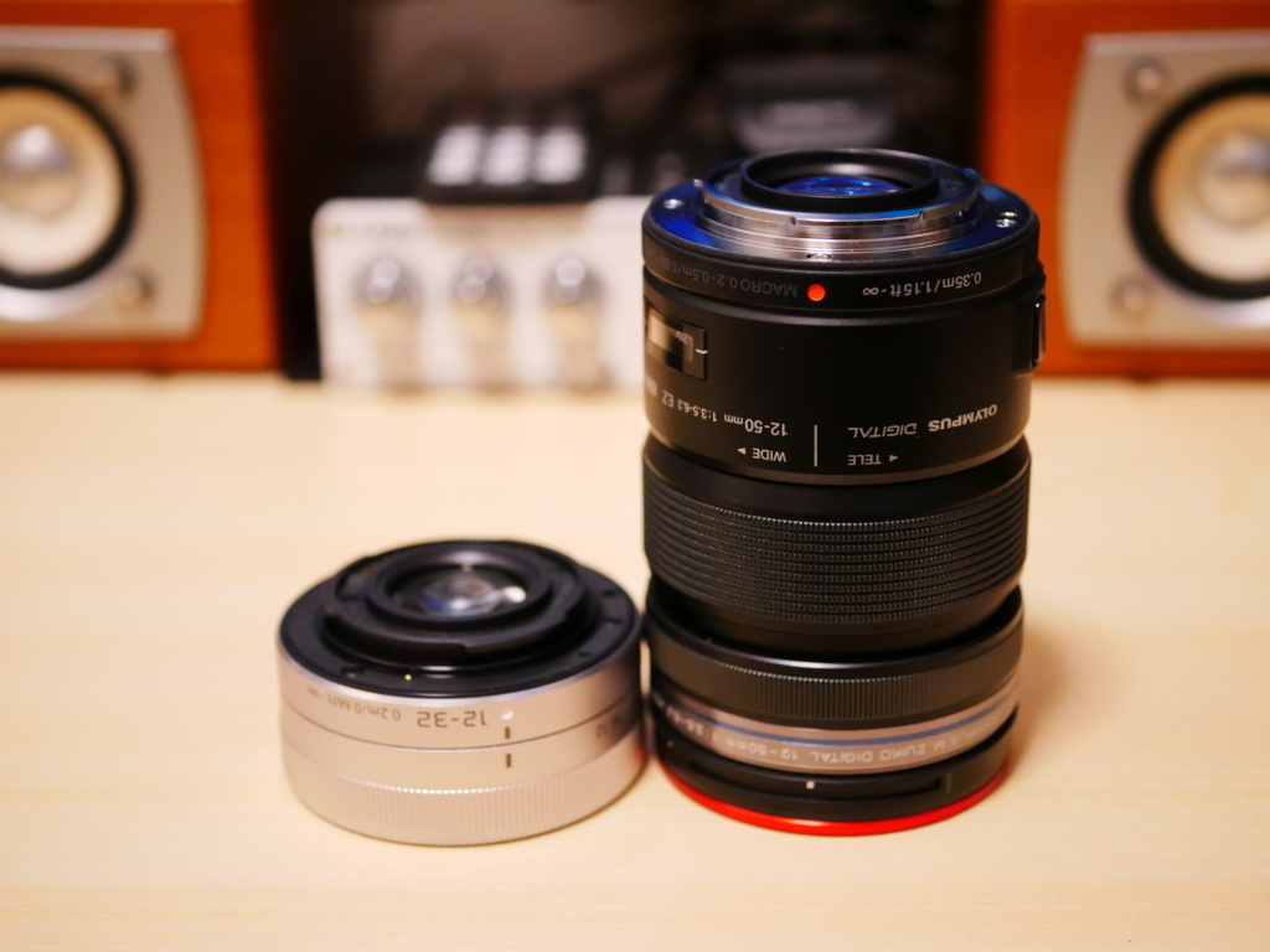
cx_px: 635
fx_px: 2201
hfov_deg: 32.2
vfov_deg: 24.4
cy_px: 476
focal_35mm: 60
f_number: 2.8
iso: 3200
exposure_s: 1/60
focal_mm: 30
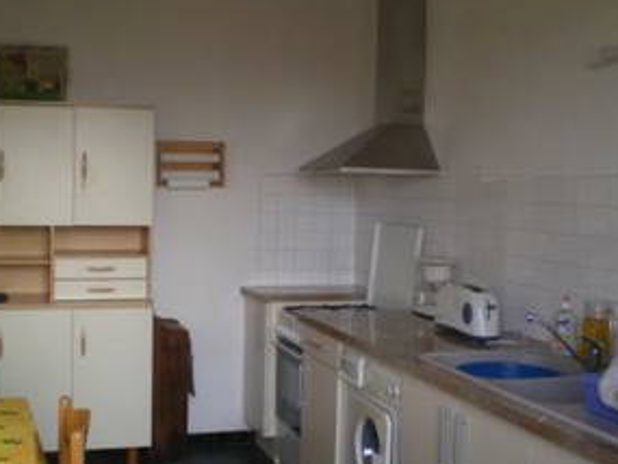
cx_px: 256
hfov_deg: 39.5
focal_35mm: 48
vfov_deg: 30.3
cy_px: 232
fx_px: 857
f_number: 3.1
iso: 100
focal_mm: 6.3
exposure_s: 1/30
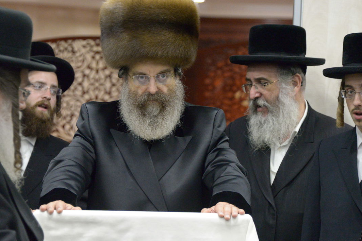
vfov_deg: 6.7
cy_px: 122
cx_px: 166
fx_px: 2051
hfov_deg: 10.1
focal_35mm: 204
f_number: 6
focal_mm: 155
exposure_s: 1/250
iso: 6400
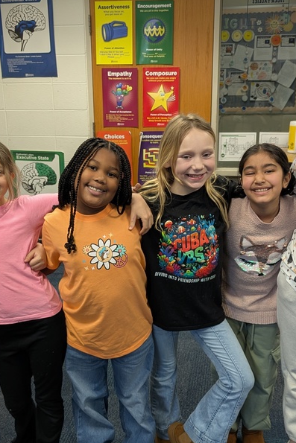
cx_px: 144
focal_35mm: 43
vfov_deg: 45.3
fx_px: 530
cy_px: 248
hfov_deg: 31.2
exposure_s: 1/24
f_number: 1.85
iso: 57
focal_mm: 6.81
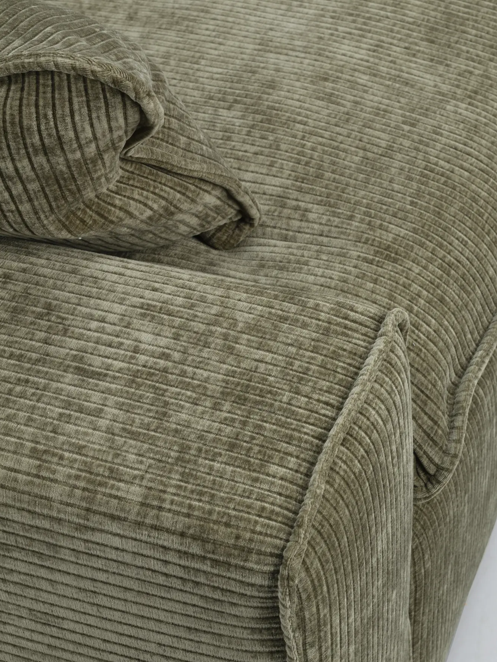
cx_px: 247
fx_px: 1570
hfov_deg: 18.0
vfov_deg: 23.8
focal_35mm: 82
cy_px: 361
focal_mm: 50
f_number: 16
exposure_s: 1/125
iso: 100
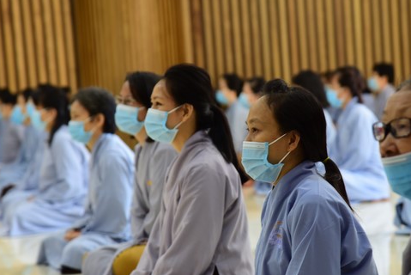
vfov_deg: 8.4
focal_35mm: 163
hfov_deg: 12.6
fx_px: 1862
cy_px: 156
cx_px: 240
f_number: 5
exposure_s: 1/40
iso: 800
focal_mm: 120
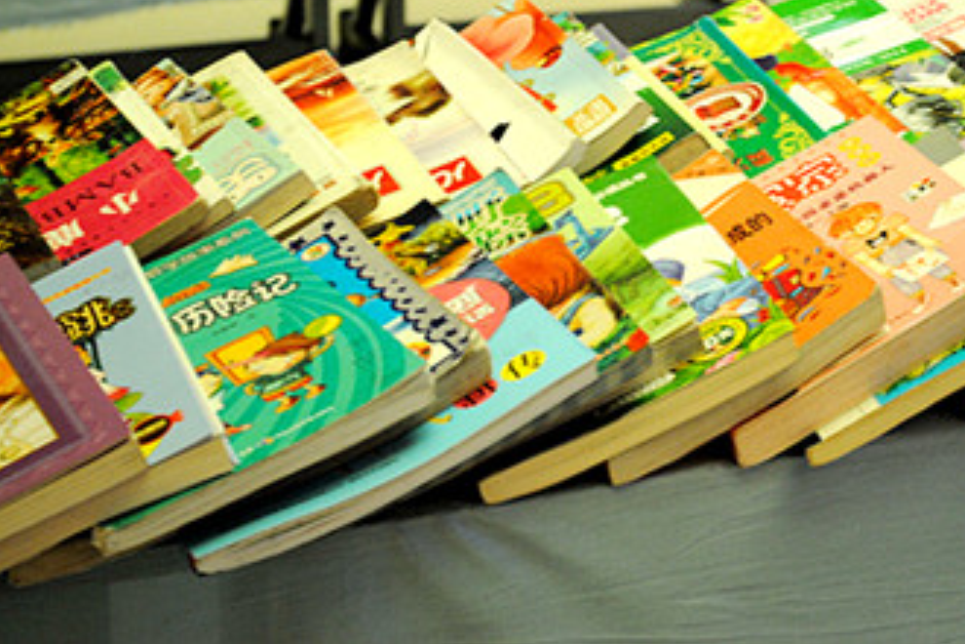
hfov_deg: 18.7
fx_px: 2922
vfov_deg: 12.5
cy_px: 160
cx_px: 705
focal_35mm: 109
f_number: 5.6
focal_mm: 48
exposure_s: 1/30
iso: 360
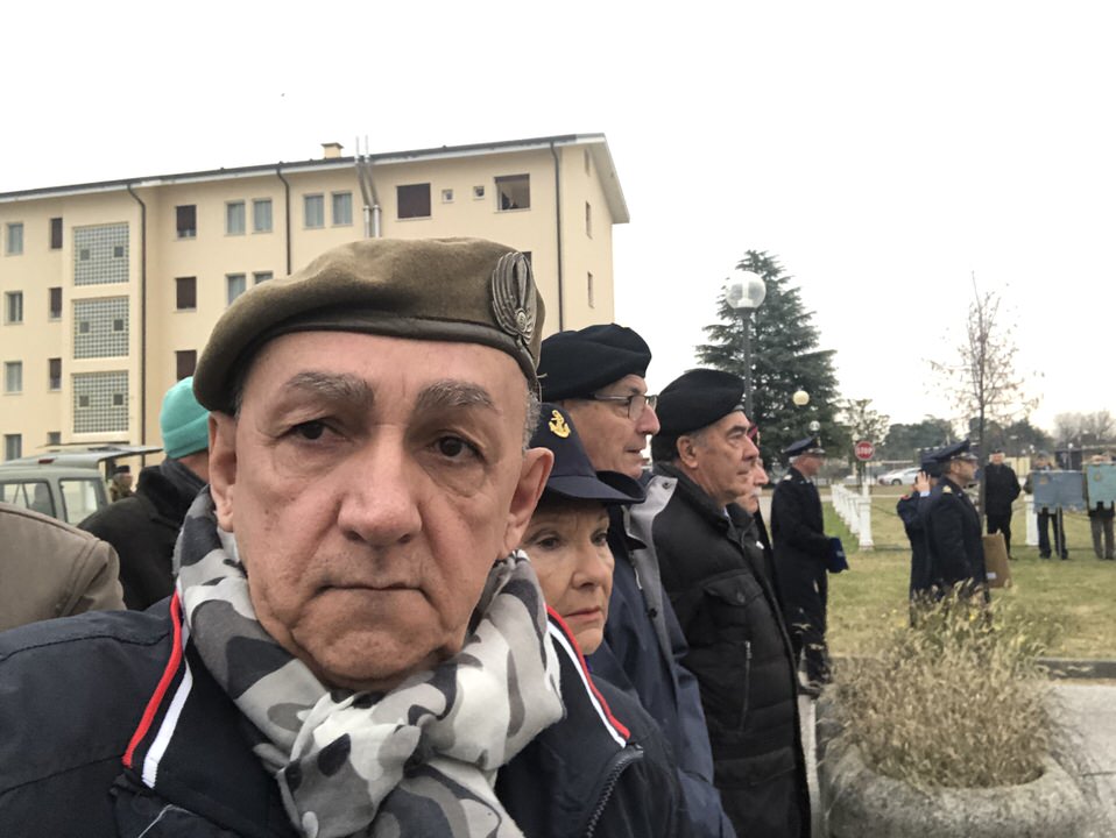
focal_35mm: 32
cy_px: 419
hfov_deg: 56.8
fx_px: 1032
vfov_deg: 44.2
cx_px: 558
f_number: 2.2
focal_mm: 2.87
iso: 250
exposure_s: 1/60
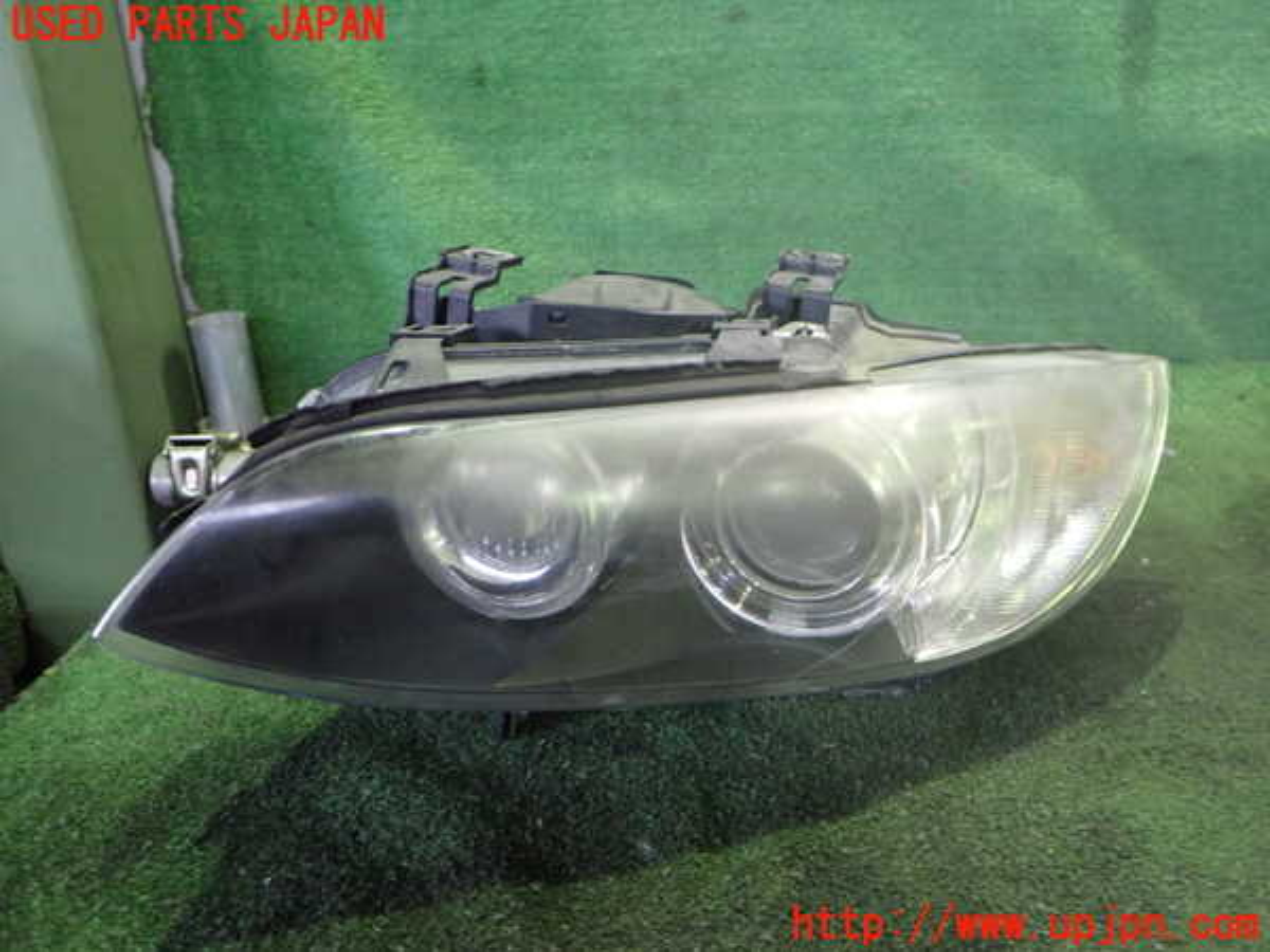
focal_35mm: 30
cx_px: 635
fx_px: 1101
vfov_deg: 46.8
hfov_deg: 60.0
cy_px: 476
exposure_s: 1/30
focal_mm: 5.4
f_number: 2.3
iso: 800
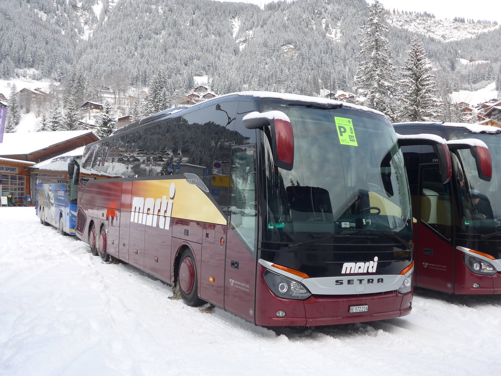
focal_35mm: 36
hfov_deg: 51.4
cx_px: 250
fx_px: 521
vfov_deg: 39.7
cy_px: 188
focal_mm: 7.5
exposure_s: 1/400
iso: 80
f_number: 2.8
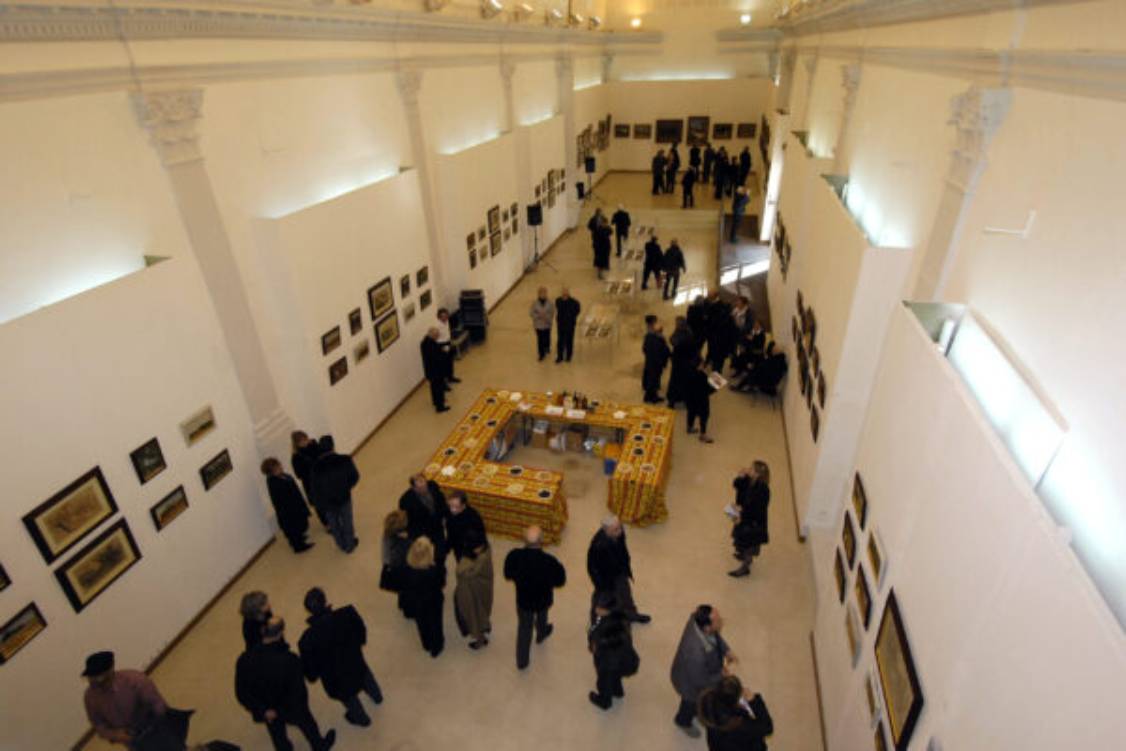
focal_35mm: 18
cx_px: 563
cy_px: 376
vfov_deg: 67.4
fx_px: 563
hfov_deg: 90.0
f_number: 7.1
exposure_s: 1/180
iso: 640
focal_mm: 12
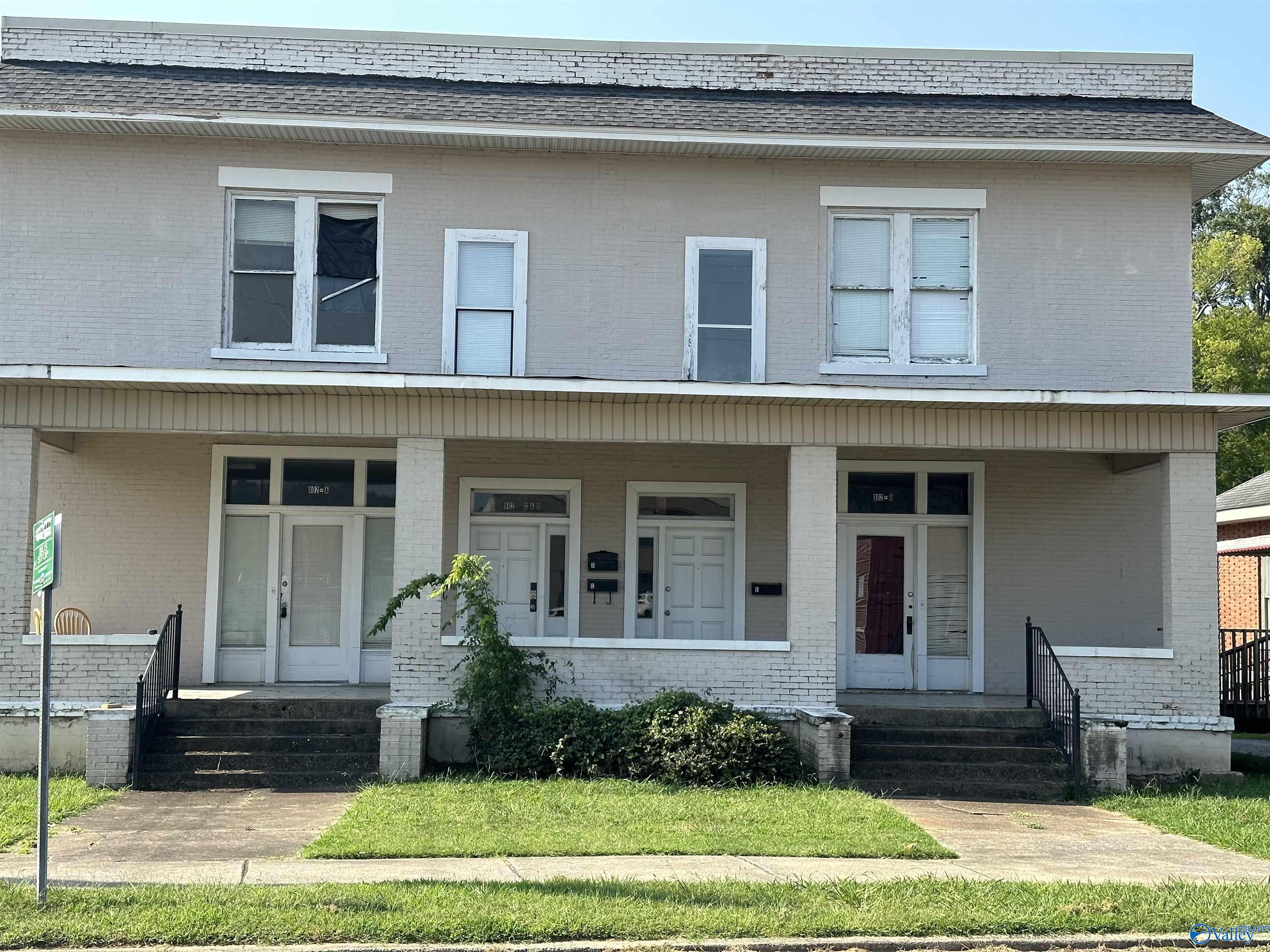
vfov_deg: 30.3
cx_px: 635
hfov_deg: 39.7
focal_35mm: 48
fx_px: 1761
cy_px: 476
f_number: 1.78
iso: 64
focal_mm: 6.86
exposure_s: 1/1721
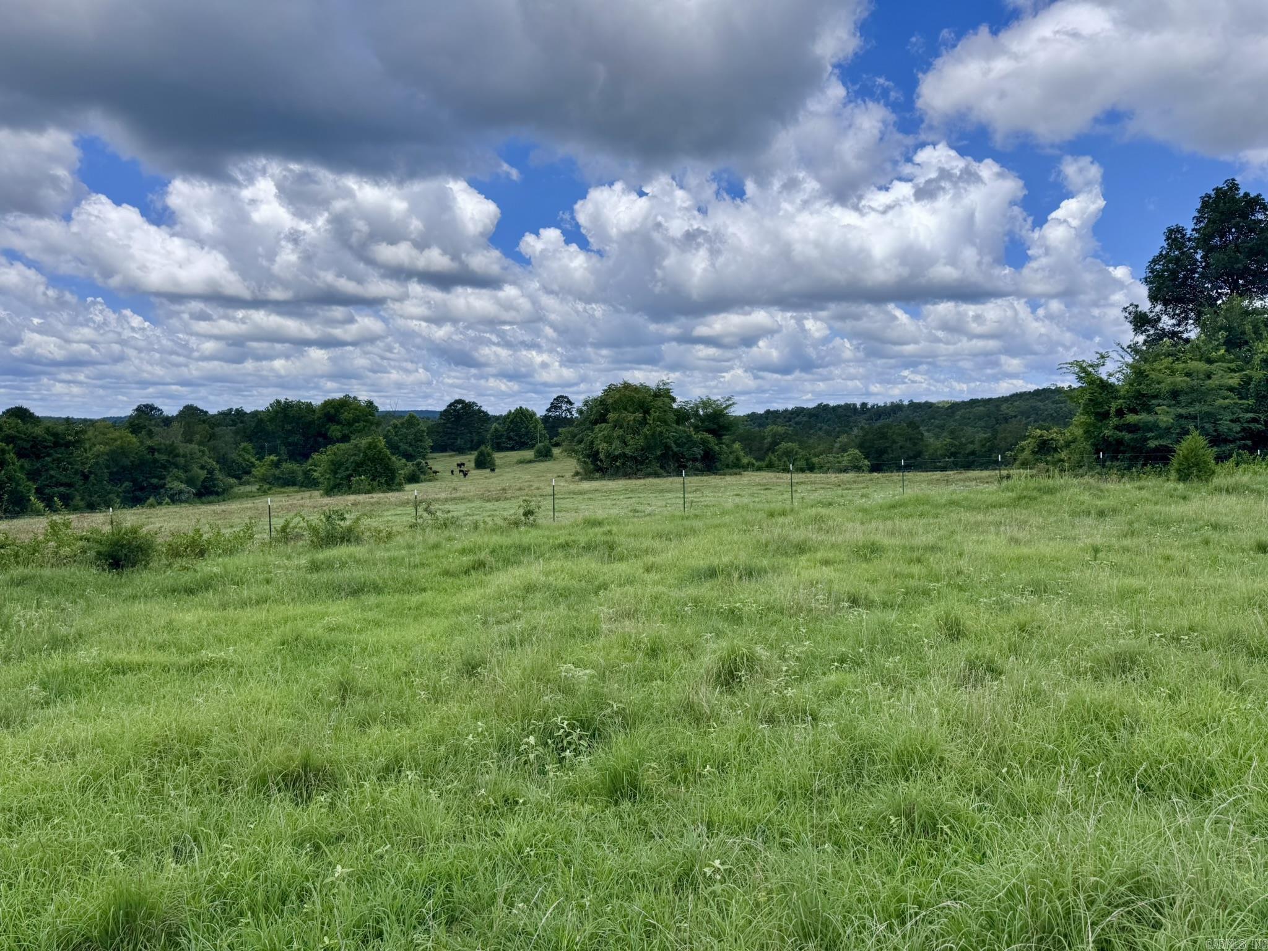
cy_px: 476
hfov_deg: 71.6
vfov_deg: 56.8
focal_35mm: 24
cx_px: 634
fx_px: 879
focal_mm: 6.76
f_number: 1.78
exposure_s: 1/6410
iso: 80
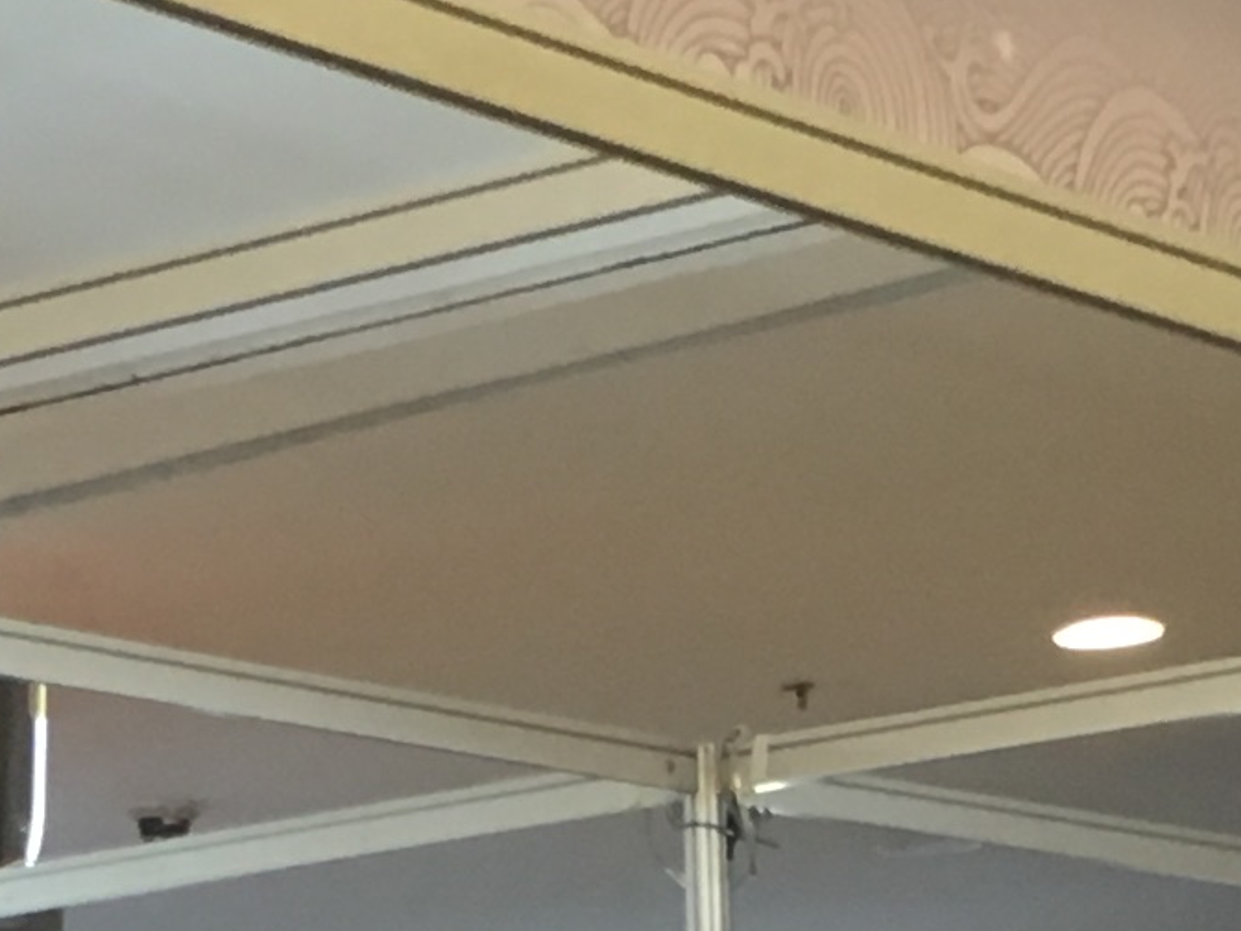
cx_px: 6
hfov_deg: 11.3
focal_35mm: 174
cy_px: 1856
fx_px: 6238
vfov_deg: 8.1
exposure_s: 1/33
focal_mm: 4.15
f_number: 2.2
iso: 64
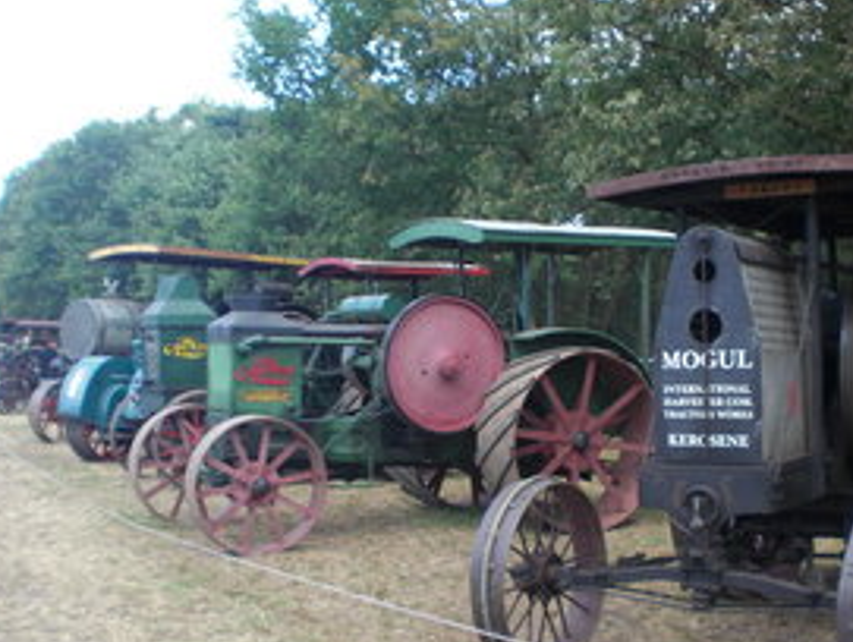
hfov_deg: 34.3
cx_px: 485
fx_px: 1382
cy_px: 349
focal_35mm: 56
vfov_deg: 26.2
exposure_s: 1/100
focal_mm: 6.3
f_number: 3.1
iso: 64
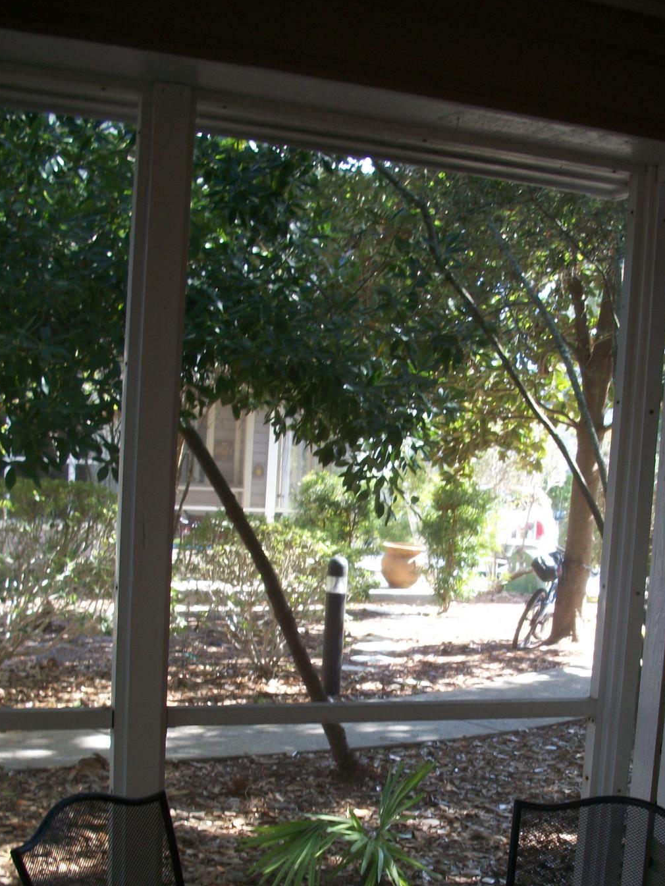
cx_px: 452
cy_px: 644
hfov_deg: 27.8
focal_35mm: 52
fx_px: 1332
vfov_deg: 36.1
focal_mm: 6.3
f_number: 3.1
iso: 80
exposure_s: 1/30
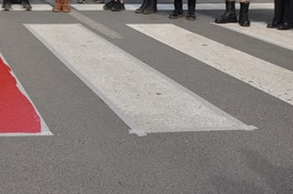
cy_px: -5
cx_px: -33
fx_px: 520
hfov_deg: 28.4
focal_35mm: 64
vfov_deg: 20.4
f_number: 11
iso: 200
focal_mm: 18
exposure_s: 1/125
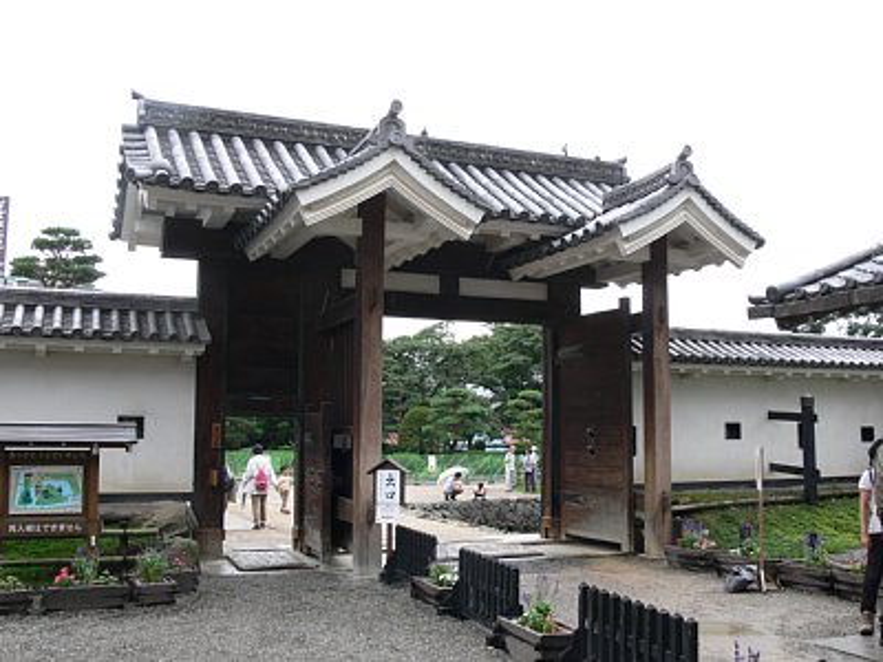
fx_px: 893
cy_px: 331
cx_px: 442
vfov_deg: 40.7
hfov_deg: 52.6
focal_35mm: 35
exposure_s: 1/160
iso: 80
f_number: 5.6
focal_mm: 7.4
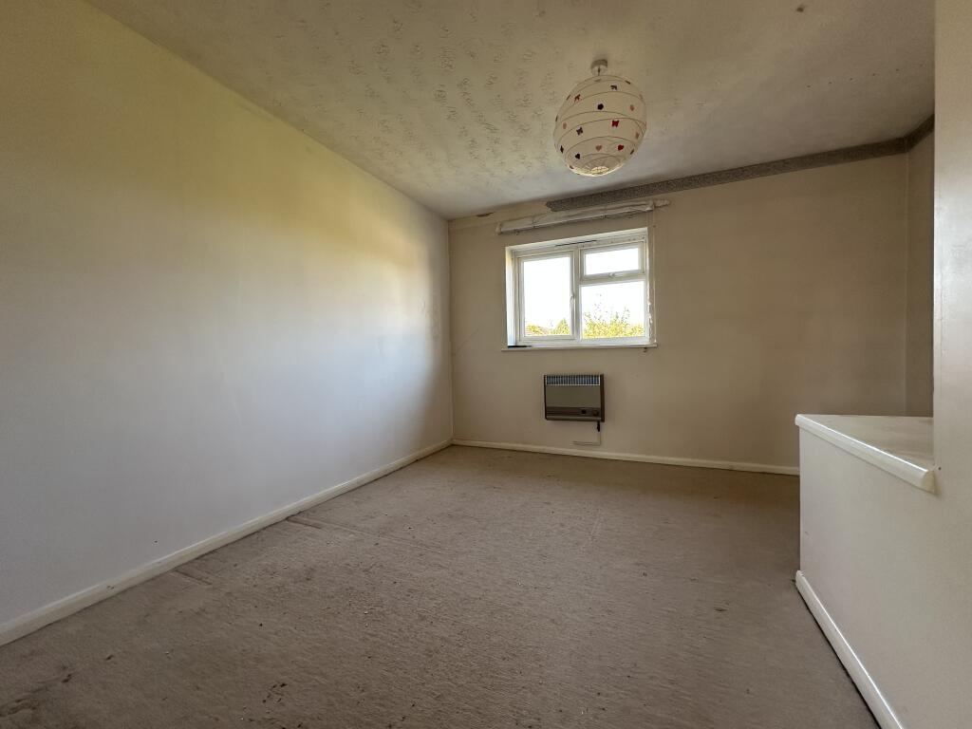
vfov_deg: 85.7
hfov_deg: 102.1
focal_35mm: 14
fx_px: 393
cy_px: 364
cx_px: 486
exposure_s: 1/99
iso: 125
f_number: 2.2
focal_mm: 2.22
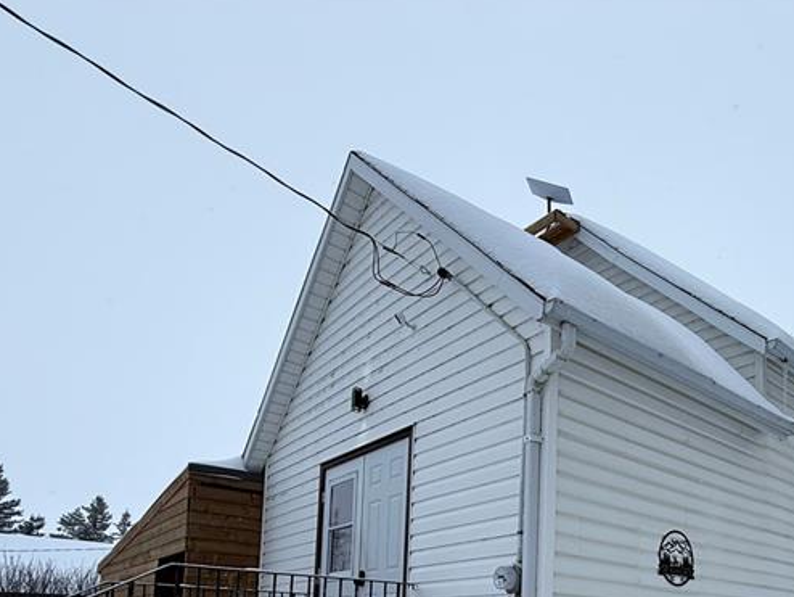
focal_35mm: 29
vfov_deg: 41.5
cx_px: 612
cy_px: 607
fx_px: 666
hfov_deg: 57.9
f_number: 2.2
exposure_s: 1/1534
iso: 50
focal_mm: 2.22
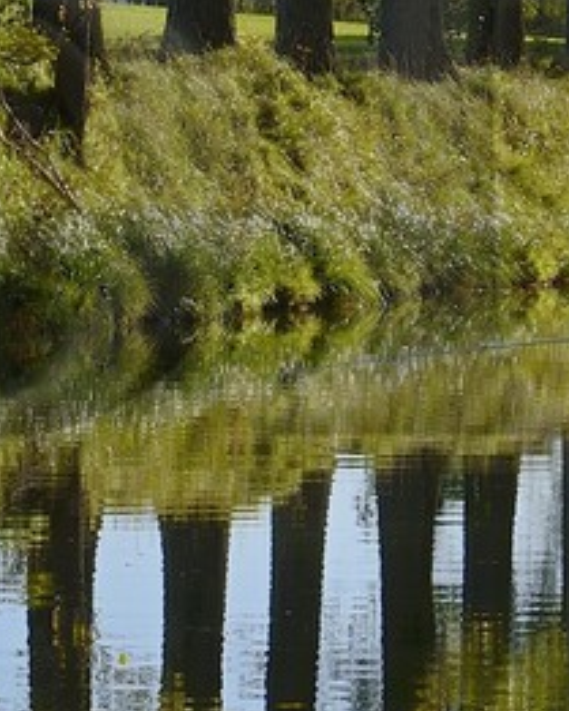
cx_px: 310
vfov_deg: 4.8
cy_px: -8
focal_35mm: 403
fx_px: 8478
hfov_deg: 3.8
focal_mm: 70
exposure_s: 1/320
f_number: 10
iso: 200
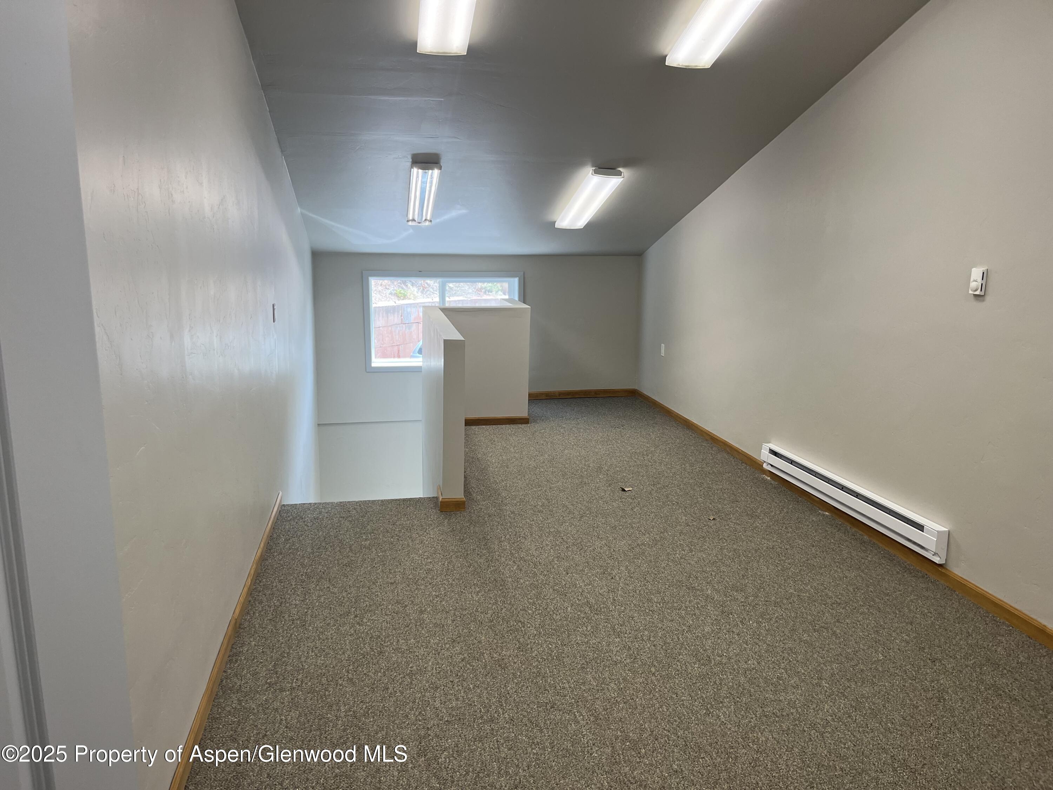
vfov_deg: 53.1
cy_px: 395
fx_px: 791
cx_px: 526
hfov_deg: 67.3
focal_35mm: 26
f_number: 1.6
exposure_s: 1/150
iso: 64
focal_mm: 5.1
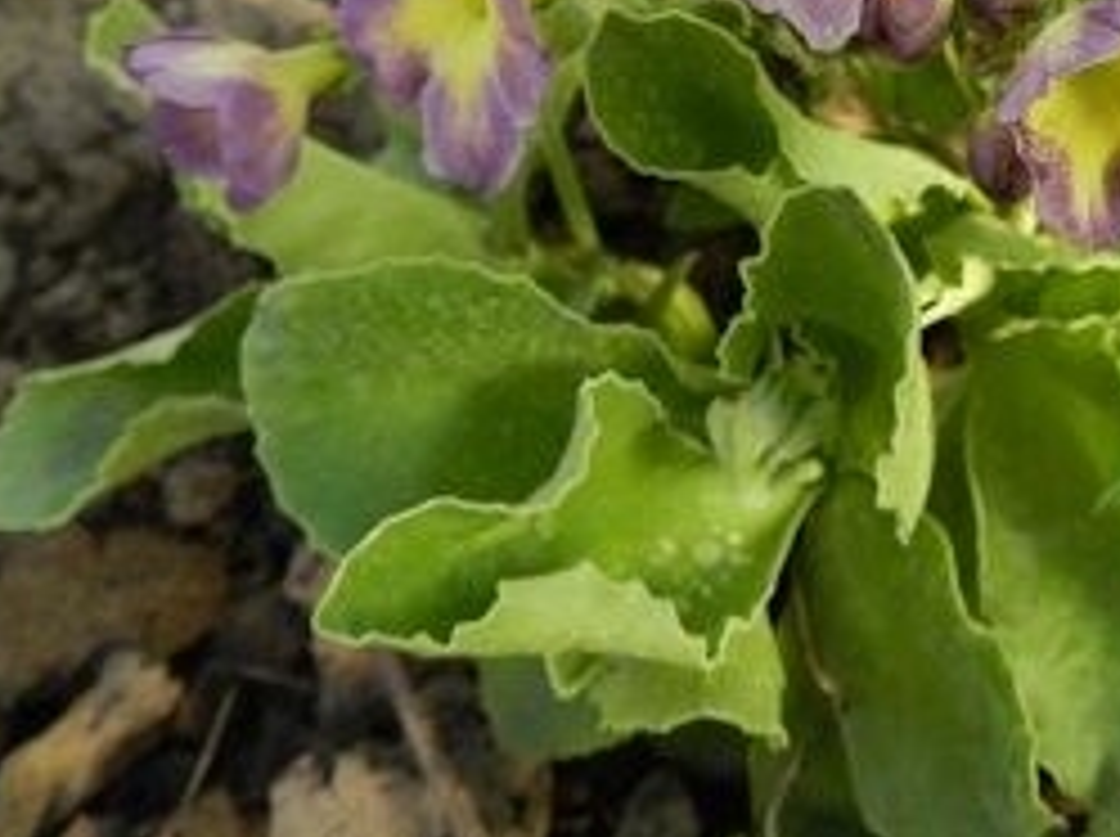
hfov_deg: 48.0
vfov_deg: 37.3
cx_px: 859
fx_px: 1195
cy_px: 176
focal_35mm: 37
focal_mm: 4
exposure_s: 1/250
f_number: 3.4
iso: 160
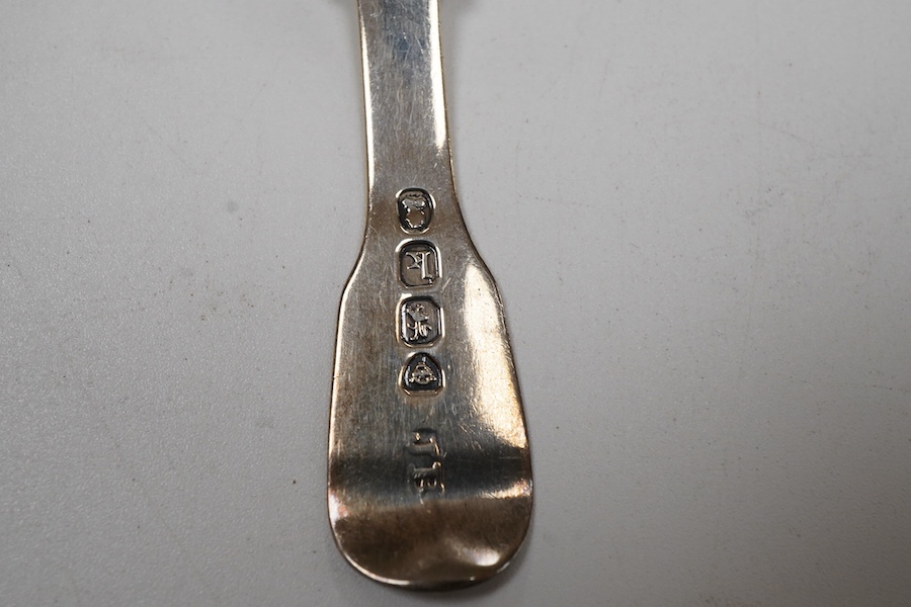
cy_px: 304
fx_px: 1139
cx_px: 456
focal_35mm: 45
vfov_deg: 29.9
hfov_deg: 43.6
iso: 1250
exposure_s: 1/125
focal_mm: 30
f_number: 9
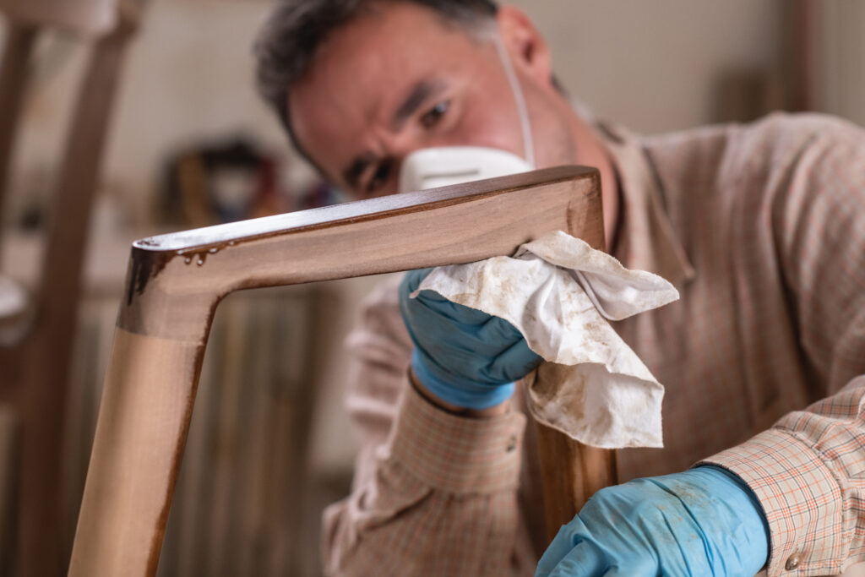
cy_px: 288
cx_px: 432
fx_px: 2043
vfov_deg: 16.1
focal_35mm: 85
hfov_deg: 23.9
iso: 400
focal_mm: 85
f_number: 3.2
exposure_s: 1/160
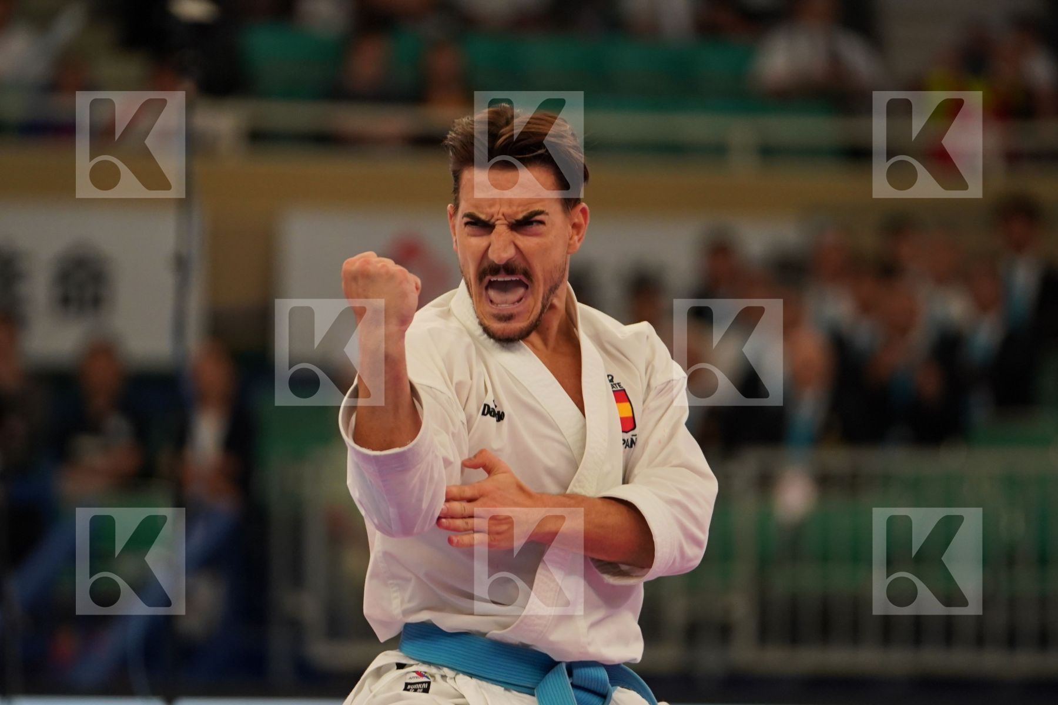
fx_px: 8405
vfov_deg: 4.8
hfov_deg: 7.2
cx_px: 529
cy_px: 352
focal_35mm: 286
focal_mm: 191
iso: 1600
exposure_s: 1/1000
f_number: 2.8
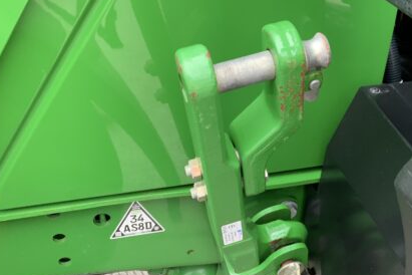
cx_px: 265
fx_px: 538
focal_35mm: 47
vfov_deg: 28.4
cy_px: 193
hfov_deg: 41.5
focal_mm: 3
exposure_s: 1/68
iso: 64
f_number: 1.8
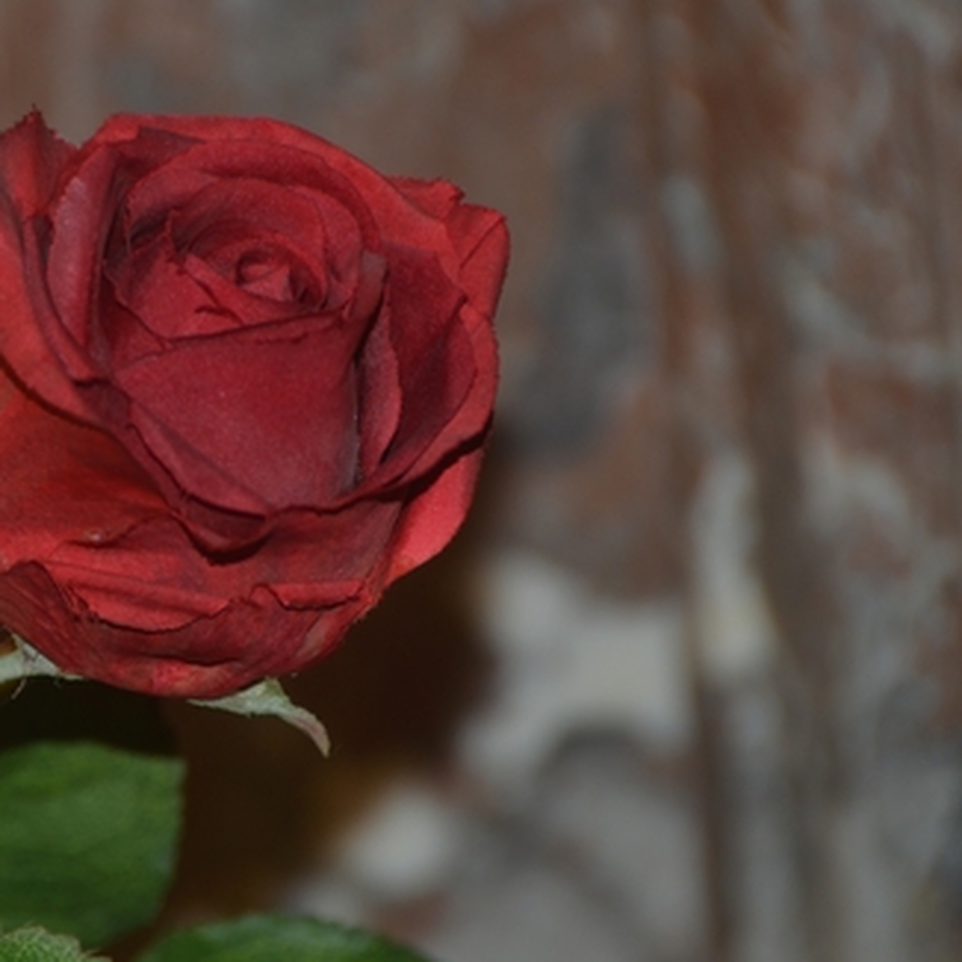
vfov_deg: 3.7
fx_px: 14715
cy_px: 412
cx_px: 124
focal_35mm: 468
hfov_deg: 3.7
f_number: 5.6
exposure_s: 1/125
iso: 200
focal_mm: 200
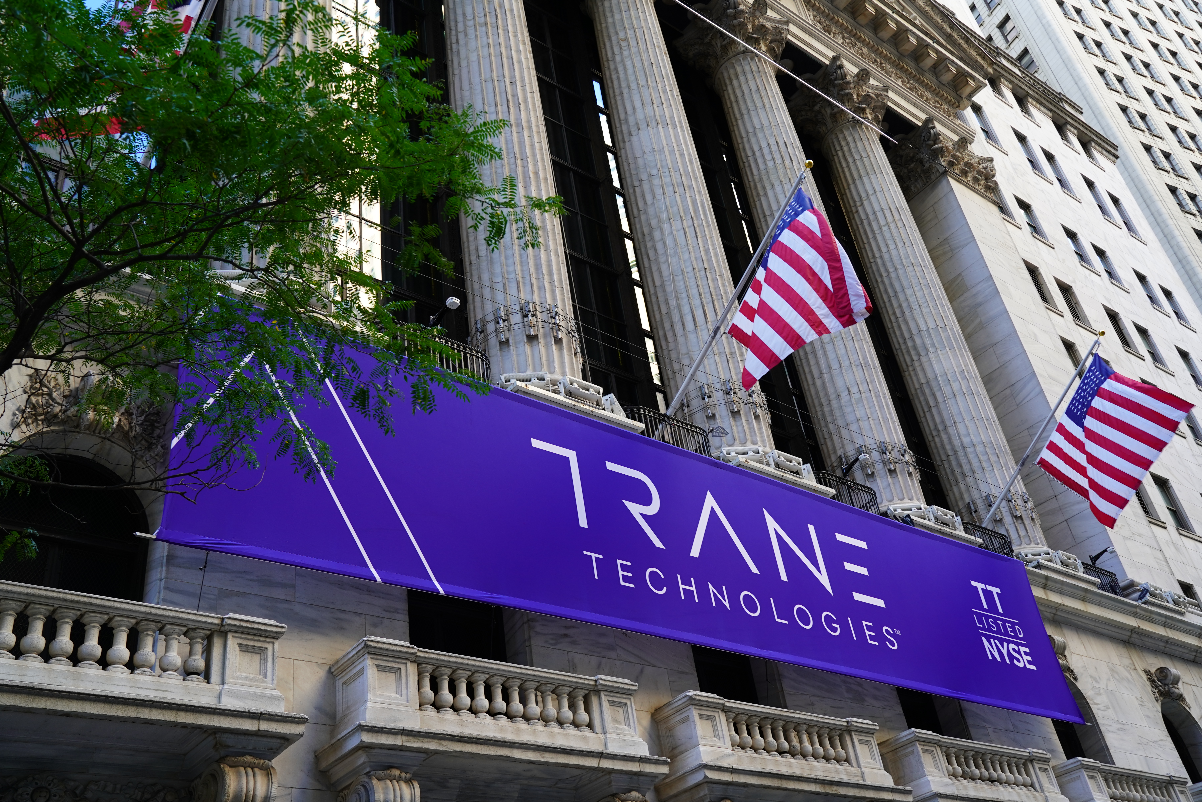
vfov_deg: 41.1
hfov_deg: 58.7
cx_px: 601
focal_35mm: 32
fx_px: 1068
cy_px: 401
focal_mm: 32
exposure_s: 1/60
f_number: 4
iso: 200
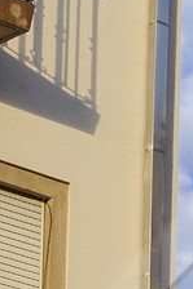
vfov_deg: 7.4
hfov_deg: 4.9
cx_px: 438
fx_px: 2191
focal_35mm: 272
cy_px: 523
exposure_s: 1/160
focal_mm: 38
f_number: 13
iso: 400
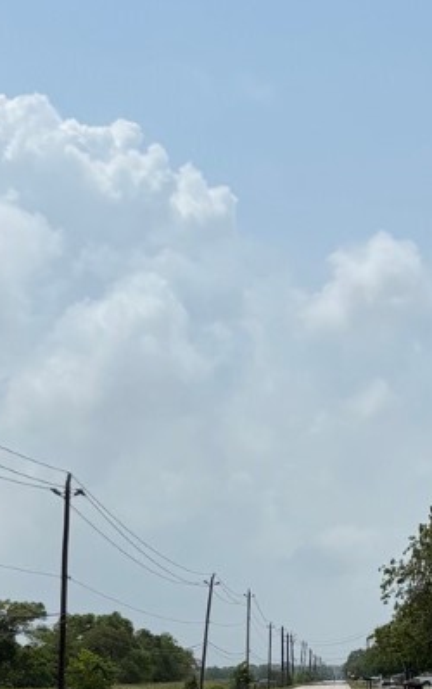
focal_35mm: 106
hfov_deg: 12.4
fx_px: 1993
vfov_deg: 18.9
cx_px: 173
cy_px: 756
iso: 50
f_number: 1.6
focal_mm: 5.96
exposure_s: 1/9901
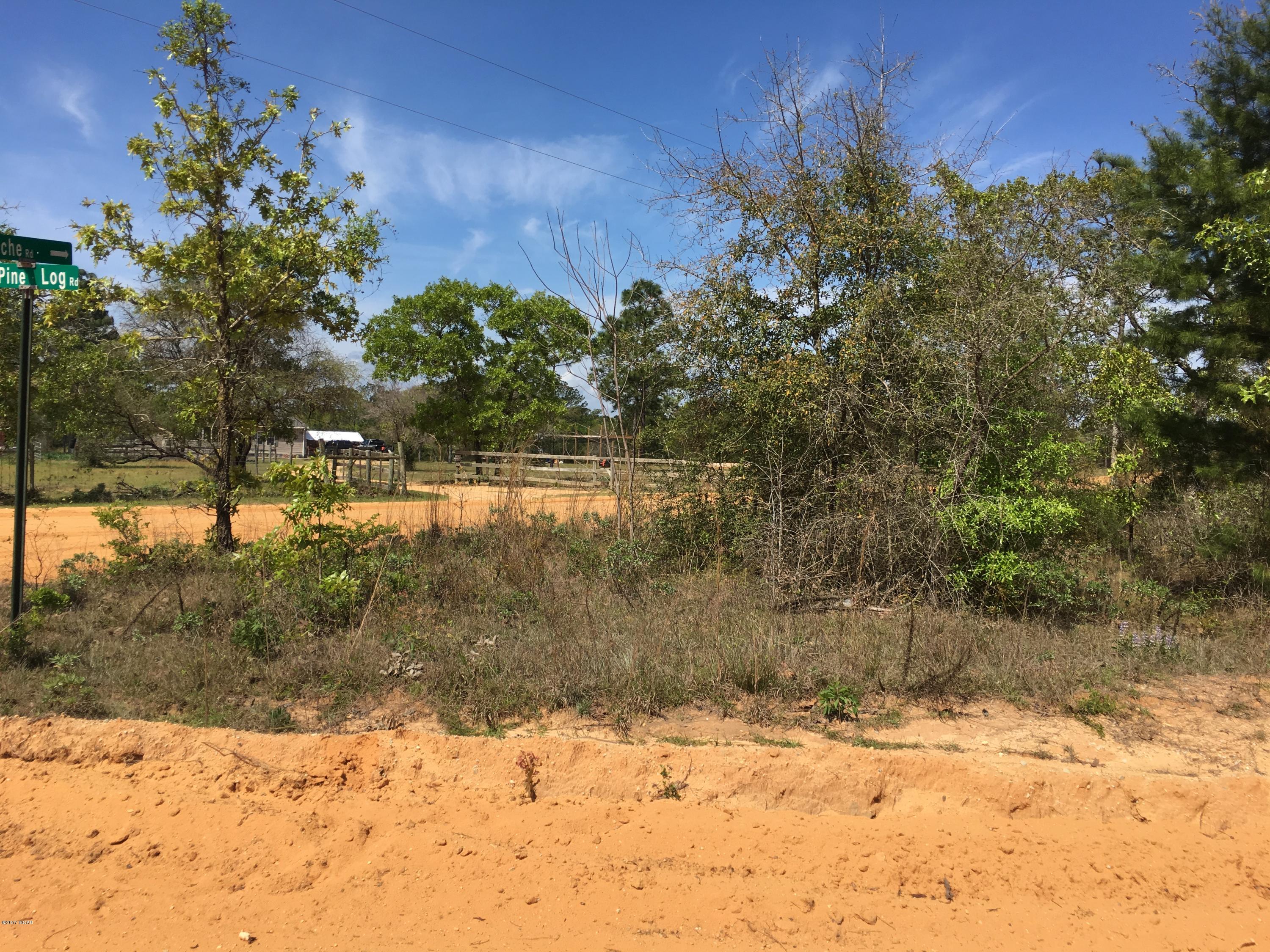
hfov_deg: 61.7
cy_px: 476
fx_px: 1064
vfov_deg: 48.2
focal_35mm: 29
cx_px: 635
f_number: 2.2
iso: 25
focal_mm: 4.15
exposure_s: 1/1709
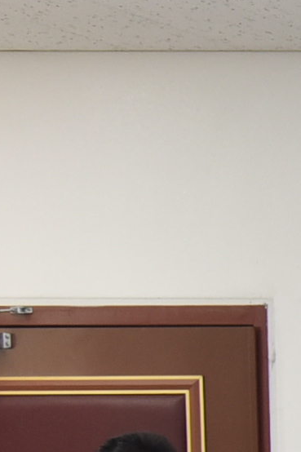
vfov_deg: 9.8
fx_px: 2585
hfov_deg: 5.5
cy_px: 541
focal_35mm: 206
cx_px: 1326
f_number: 5
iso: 800
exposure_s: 1/125
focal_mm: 31
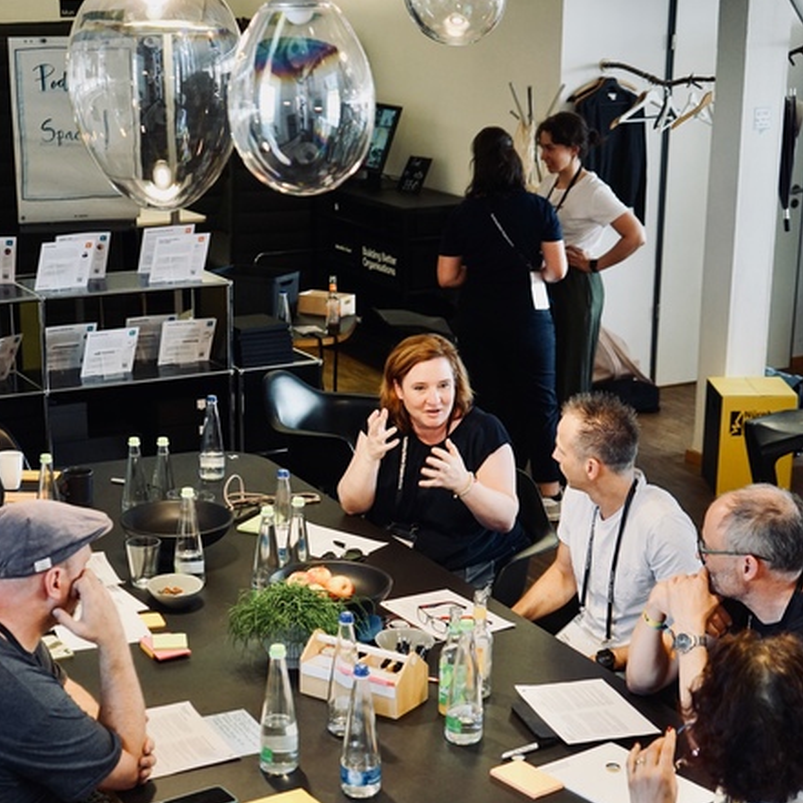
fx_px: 1601
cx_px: 396
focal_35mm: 61
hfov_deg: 28.2
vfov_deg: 28.0
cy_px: 518
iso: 1600
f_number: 4.5
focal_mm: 47
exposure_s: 1/160
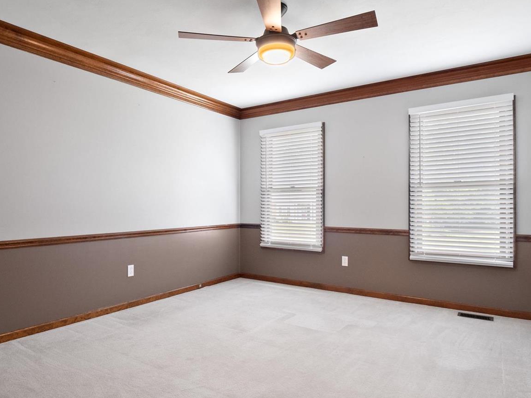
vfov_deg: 56.8
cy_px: 212
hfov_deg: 71.6
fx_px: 368
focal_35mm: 24
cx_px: 254
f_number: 8
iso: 400
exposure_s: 1/5
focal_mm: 9
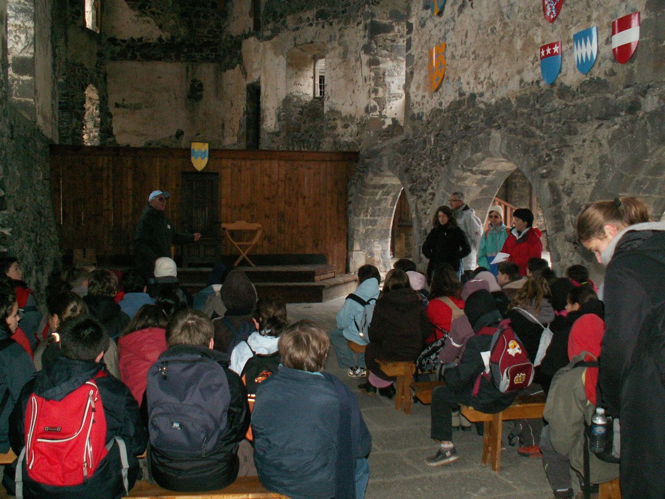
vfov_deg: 40.7
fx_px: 672
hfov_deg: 52.6
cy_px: 250
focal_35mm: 35
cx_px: 332
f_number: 2.8
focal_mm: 5.86
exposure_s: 1/40
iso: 160
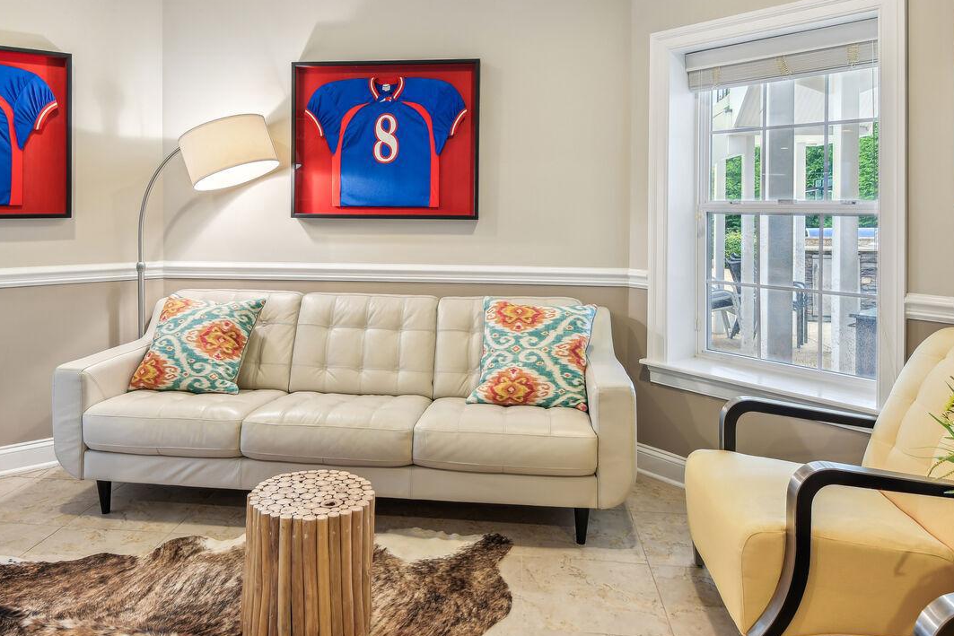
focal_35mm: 26
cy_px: 196
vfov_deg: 48.5
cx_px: 436
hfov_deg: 69.3
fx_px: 689
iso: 200
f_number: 8
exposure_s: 1/5
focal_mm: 16
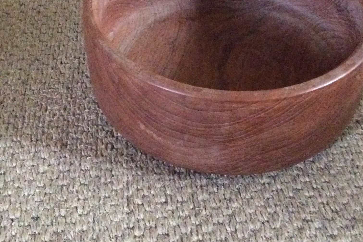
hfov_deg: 35.0
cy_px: 96
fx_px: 575
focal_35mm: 57
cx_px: 192
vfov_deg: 23.7
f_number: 2.4
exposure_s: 1/17
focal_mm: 3.3
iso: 800
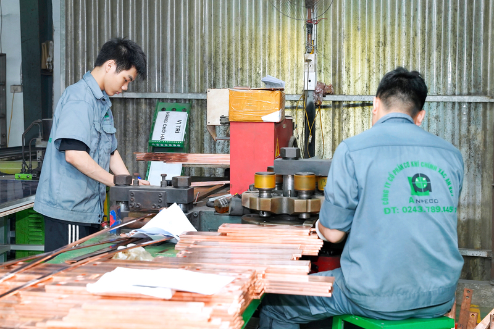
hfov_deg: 40.0
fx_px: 679
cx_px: 247
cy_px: 164
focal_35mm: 50
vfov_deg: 27.2
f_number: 4.5
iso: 1250
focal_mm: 49.5
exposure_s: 1/100
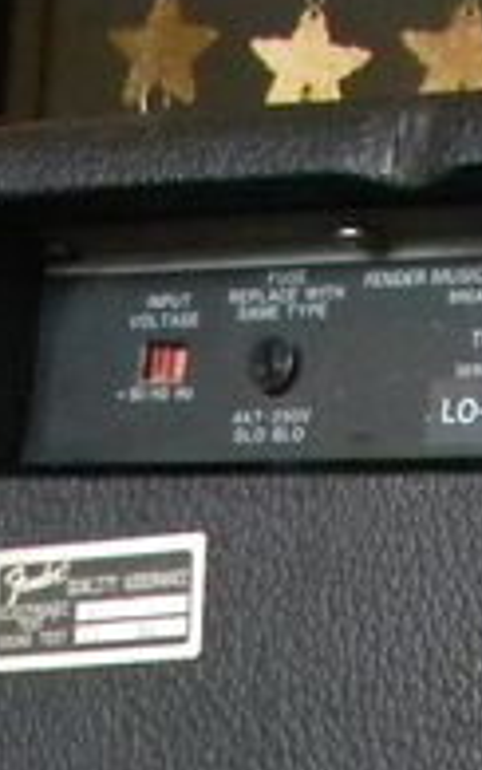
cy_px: 1465
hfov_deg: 7.3
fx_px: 3192
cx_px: 1636
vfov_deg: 12.4
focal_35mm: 152
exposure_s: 1/11
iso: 400
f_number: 3.5
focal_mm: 5
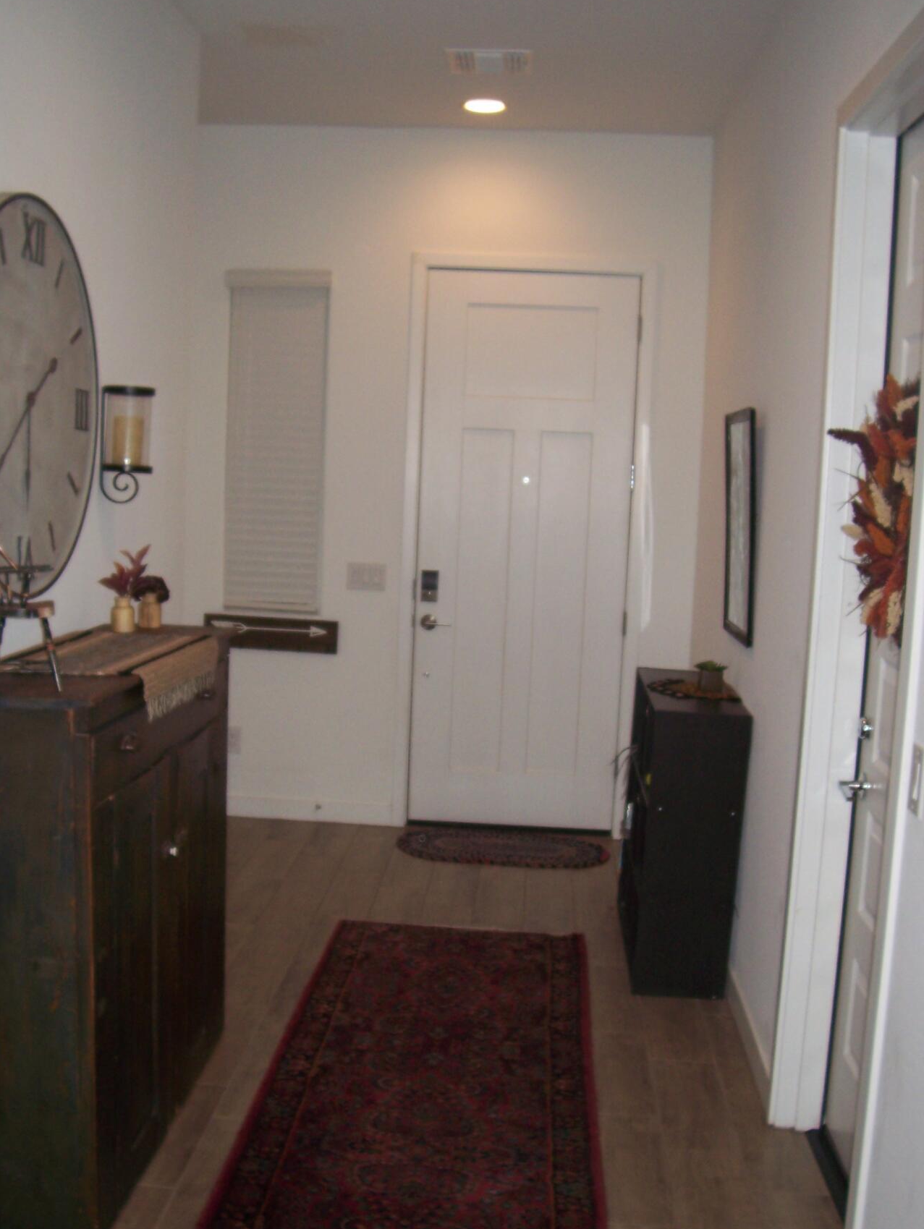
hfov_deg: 36.0
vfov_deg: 46.7
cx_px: 425
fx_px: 1422
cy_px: 667
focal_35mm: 40
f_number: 2.7
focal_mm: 5.6
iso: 80
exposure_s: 1/60
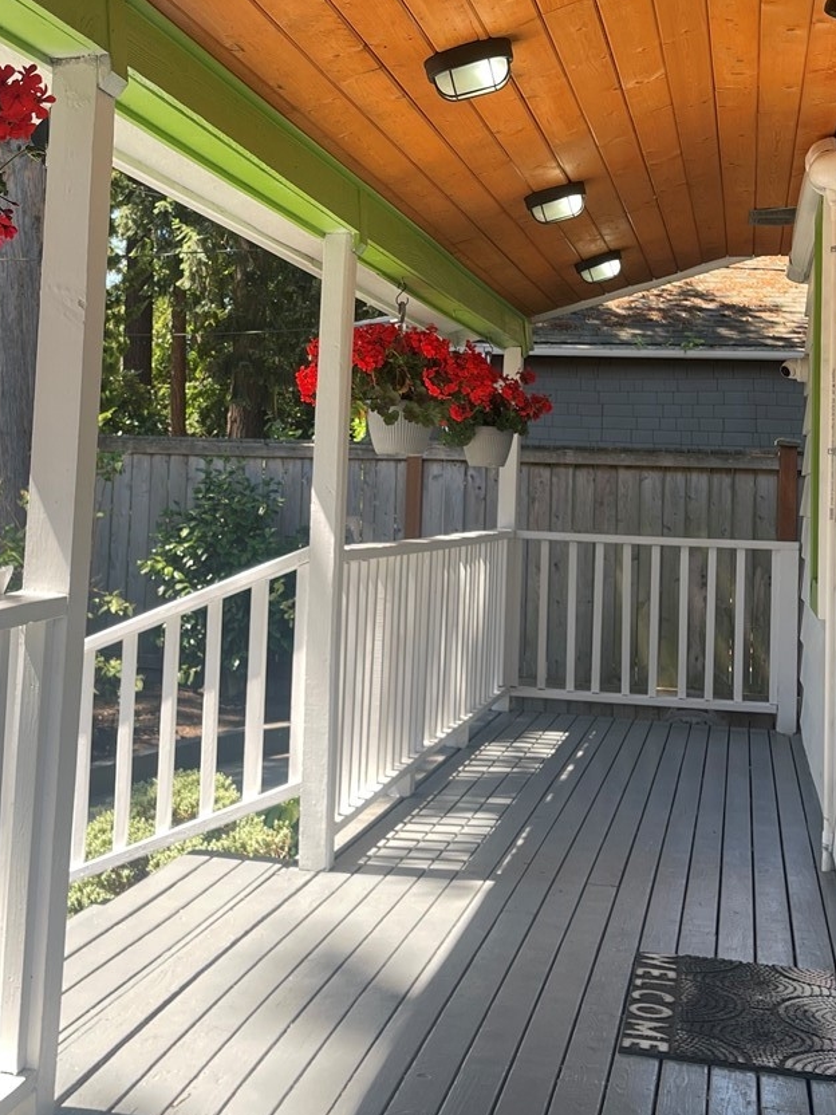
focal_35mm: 50
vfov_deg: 37.7
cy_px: 351
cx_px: 288
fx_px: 1610
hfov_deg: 28.9
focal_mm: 5.1
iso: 40
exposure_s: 1/285
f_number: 1.6
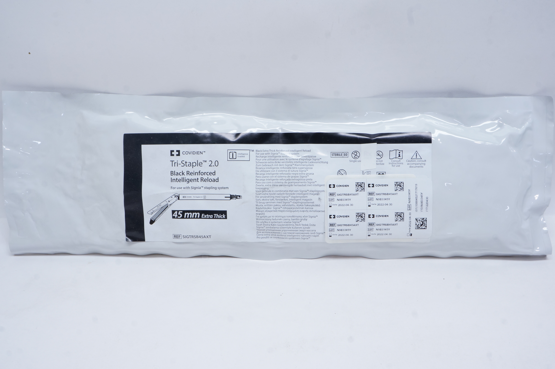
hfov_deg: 51.3
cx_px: 278
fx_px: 578
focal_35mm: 38
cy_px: 184
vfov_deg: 35.4
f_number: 14
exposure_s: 1/6
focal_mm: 25
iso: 400
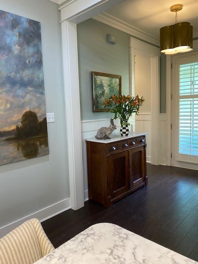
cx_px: 99
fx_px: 198
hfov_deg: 53.1
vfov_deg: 67.3
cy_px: 132
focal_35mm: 26
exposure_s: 1/60
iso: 200
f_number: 1.8
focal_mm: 4.25
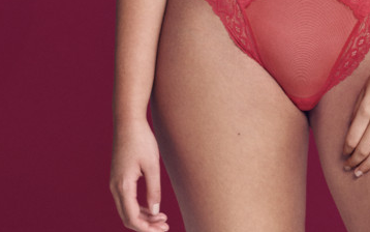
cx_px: 294
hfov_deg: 6.6
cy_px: -164
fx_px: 3198
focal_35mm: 317
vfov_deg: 4.1
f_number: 8
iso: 400
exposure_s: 1/160
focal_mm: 116
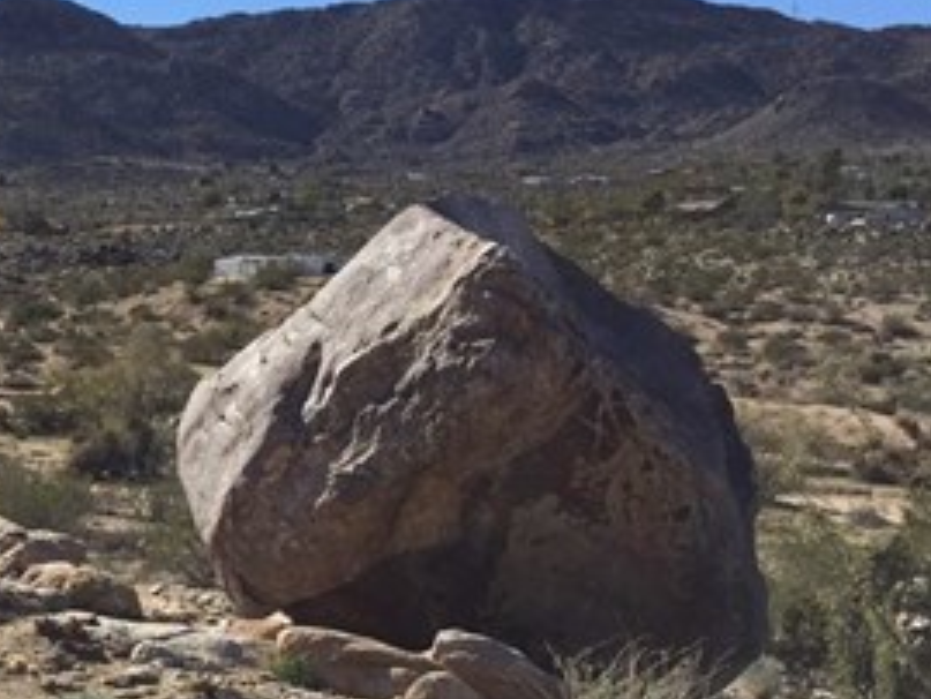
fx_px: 1857
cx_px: -163
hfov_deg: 25.5
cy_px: 498
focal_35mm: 69
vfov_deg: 21.2
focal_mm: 4.15
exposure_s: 1/2475
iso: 32
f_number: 2.2
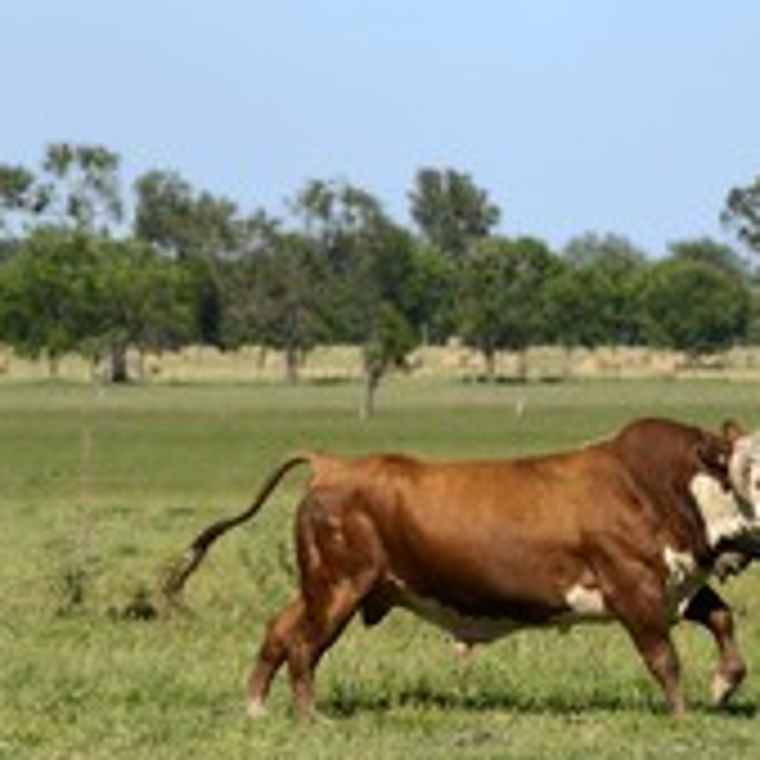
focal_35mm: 423
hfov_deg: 4.1
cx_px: 162
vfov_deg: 4.1
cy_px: 558
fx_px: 10507
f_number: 9
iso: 400
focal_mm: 200
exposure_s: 1/800
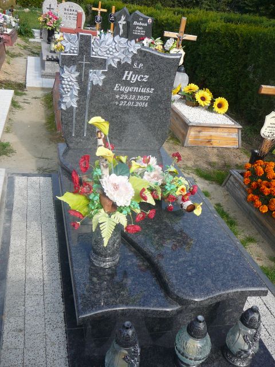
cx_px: 138
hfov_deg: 40.7
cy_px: 184
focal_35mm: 35
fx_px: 371
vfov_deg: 52.6
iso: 80
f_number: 2.8
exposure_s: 1/800
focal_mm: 5.2
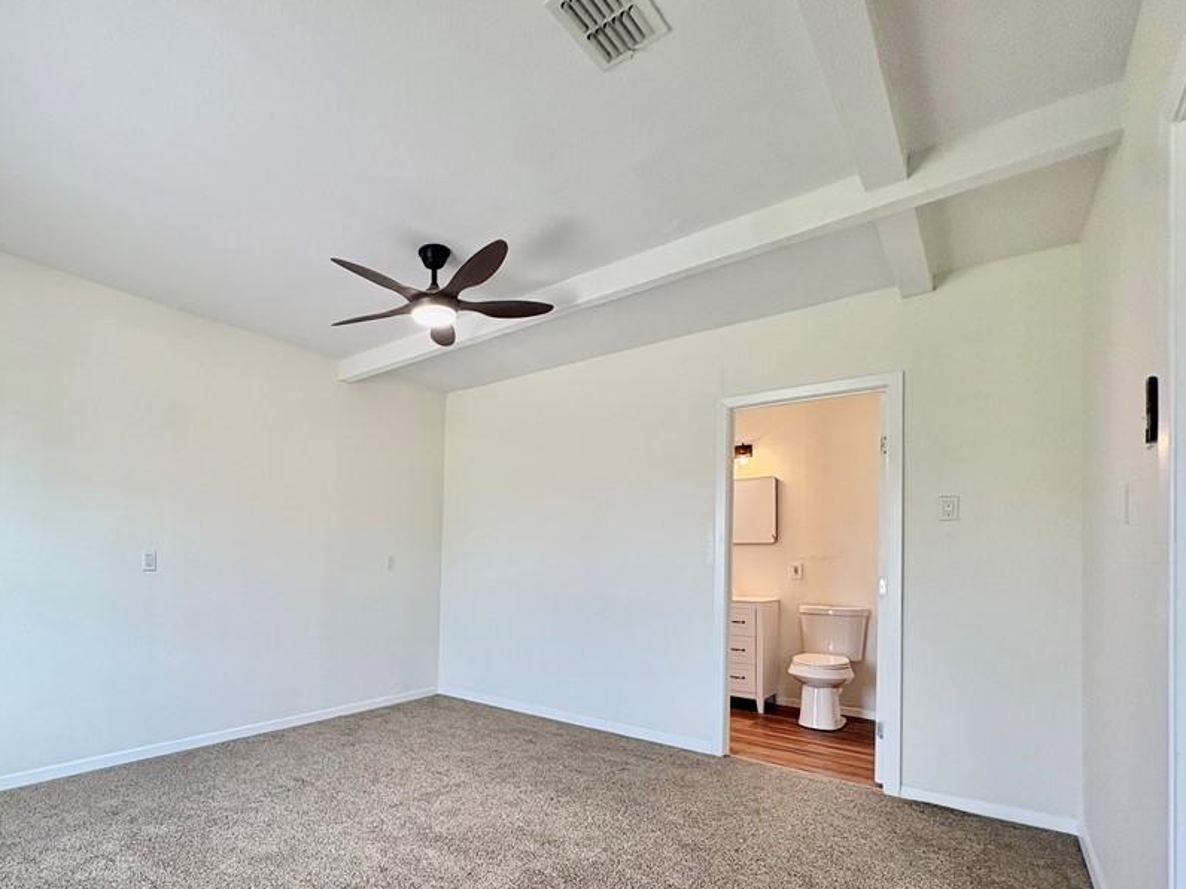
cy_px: 541
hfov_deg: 85.9
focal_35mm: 18
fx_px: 617
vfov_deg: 70.7
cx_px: 438
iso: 100
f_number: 2.2
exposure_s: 1/114
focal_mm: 2.22
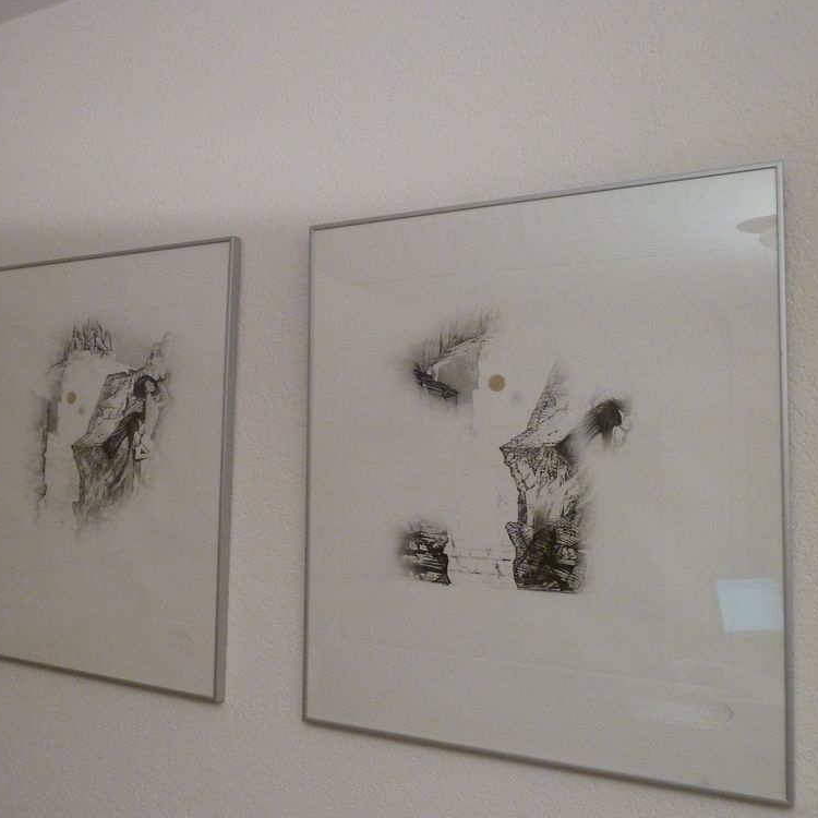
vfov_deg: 47.2
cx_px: 264
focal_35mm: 35
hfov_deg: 46.4
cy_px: 417
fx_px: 936
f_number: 3.4
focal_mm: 4.7
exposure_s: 1/20
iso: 400
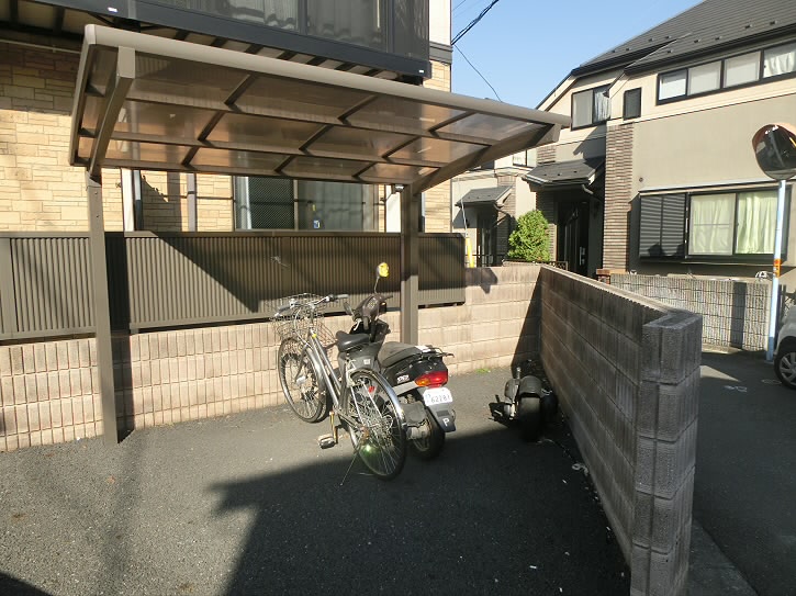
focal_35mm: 24
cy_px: 298
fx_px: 552
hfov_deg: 71.6
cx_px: 398
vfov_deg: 56.8
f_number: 3
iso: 80
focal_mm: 4.24
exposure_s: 1/800
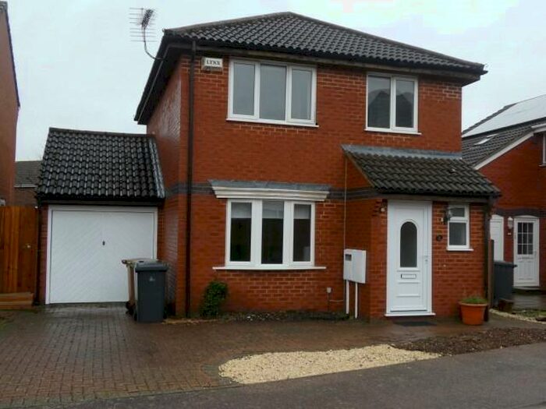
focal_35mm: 36
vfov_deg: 39.7
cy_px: 204
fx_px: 568
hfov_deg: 51.4
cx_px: 273
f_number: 3.5
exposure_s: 1/80
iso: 200
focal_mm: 6.5
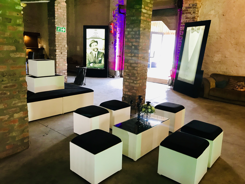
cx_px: 122
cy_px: 92
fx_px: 198
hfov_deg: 63.4
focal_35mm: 28
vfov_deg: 49.7
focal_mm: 3.99
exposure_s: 1/17
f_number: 1.8
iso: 100
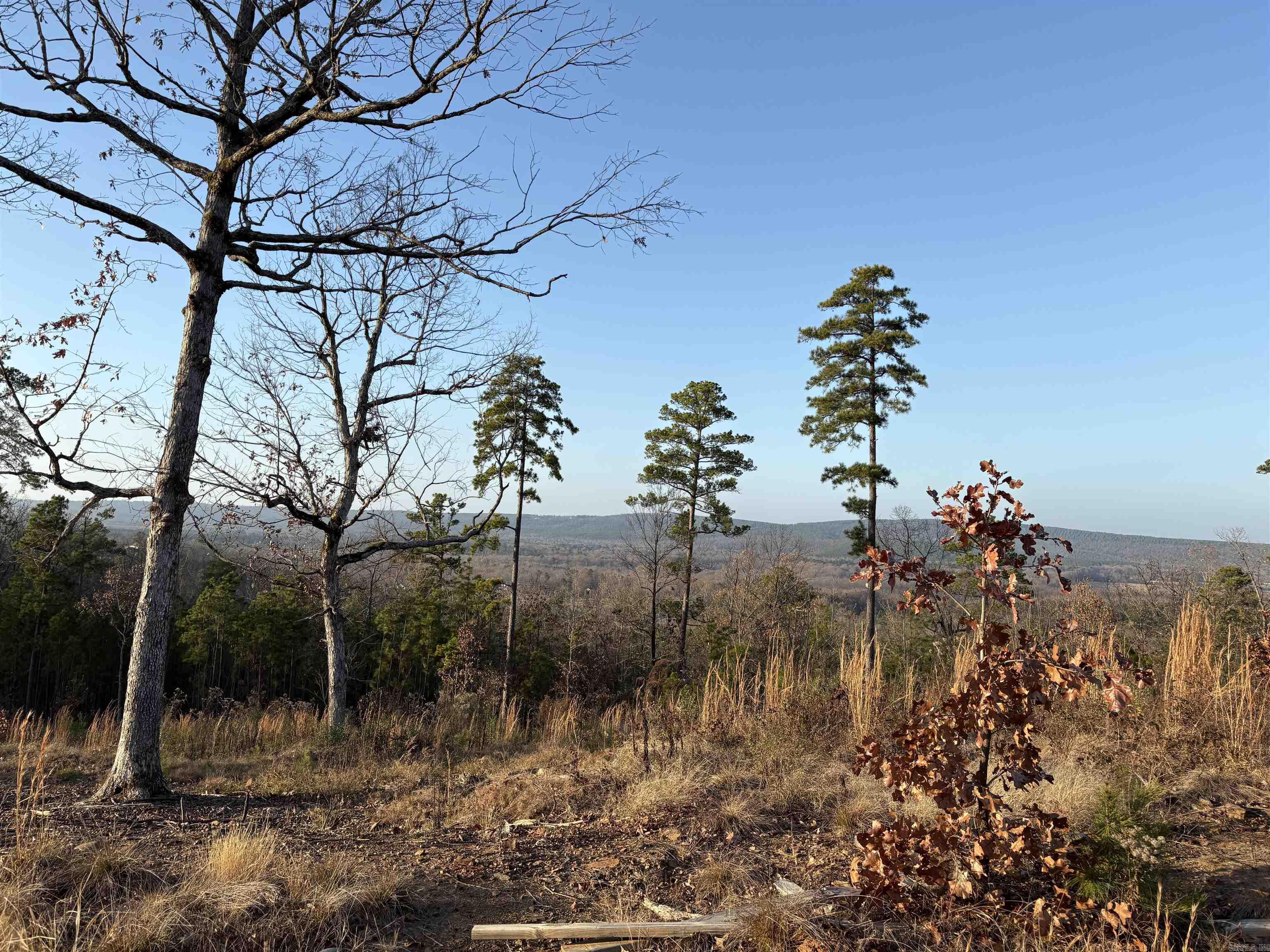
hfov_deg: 67.3
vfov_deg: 53.1
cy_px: 476
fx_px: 954
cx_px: 635
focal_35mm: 26
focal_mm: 5.96
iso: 50
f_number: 1.6
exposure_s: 1/1799
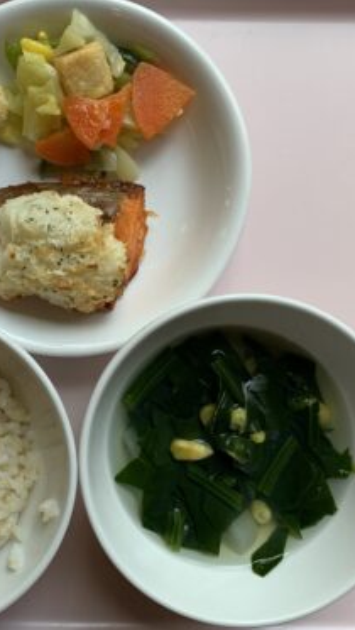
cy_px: 315
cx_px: 52
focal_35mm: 38
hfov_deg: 30.2
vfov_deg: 52.8
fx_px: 635
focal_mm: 4.25
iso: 80
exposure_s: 1/121
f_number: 1.8
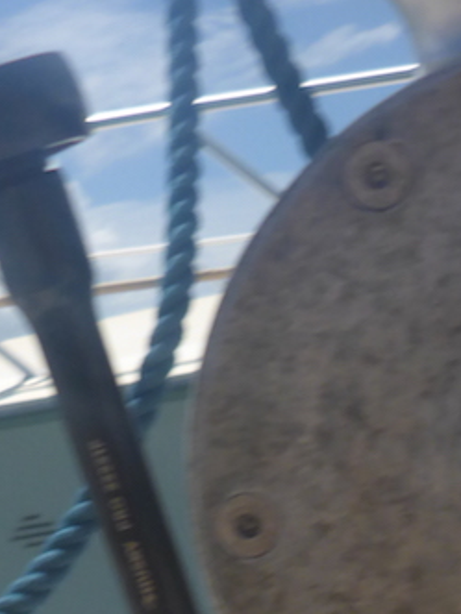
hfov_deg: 16.3
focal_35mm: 90
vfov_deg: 20.3
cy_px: 754
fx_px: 1598
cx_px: 339
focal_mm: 4.9
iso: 125
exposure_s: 1/250
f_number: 10
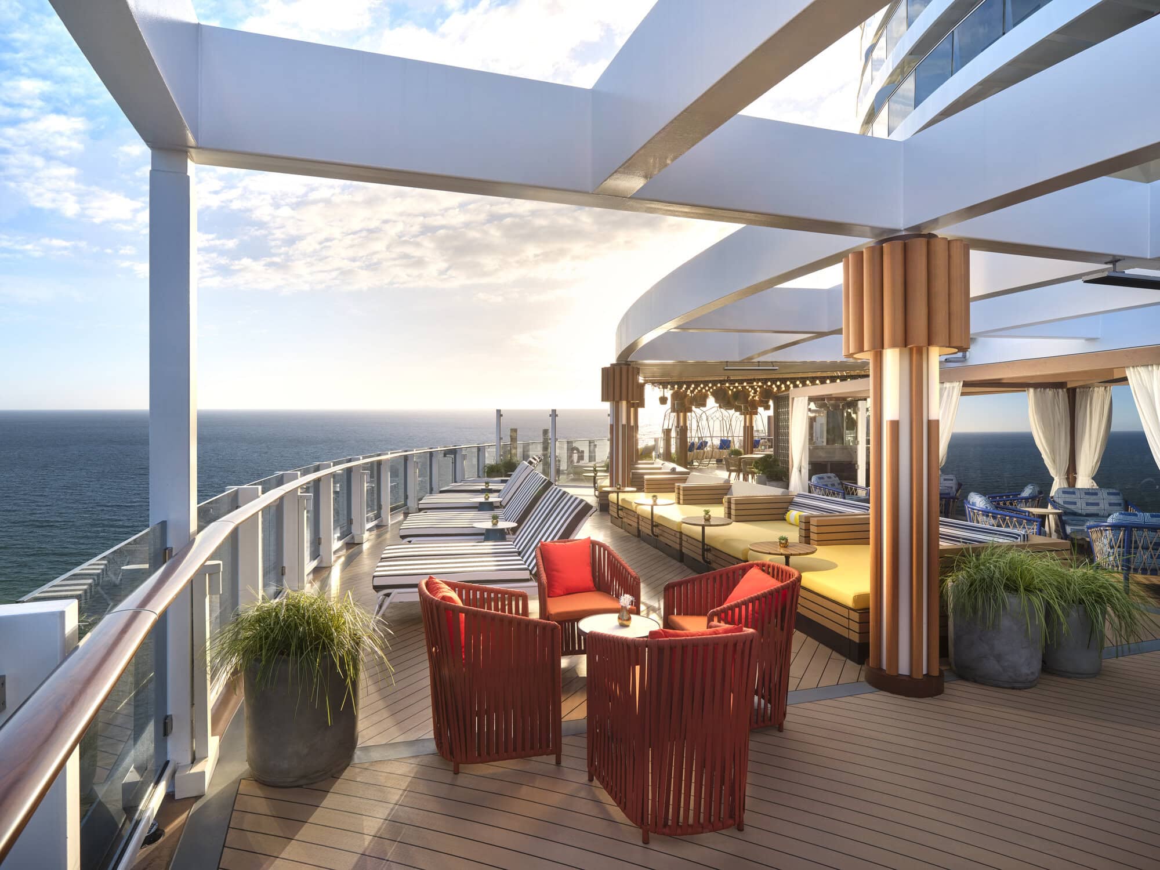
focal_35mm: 19
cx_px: 580
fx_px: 637
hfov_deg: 84.7
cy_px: 435
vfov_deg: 68.7
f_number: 13
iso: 100
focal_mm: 24
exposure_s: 1/25
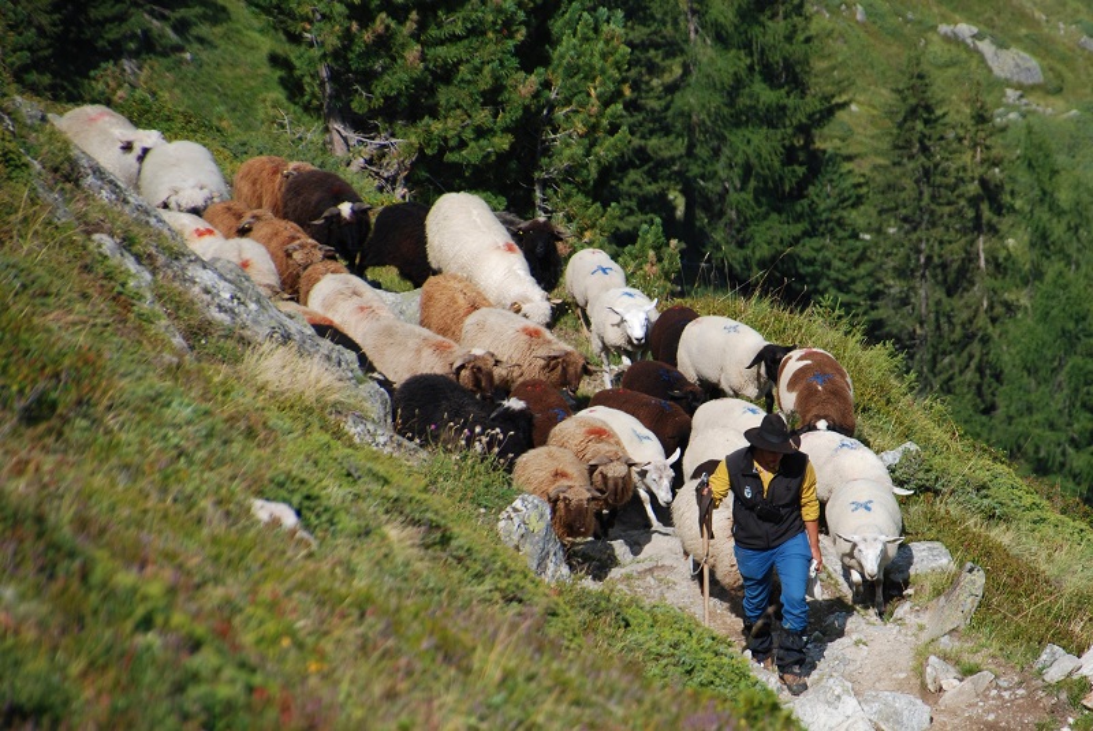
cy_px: 366
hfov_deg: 8.3
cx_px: 546
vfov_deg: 5.6
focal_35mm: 248
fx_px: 7521
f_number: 6.3
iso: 200
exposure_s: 1/800
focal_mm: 165
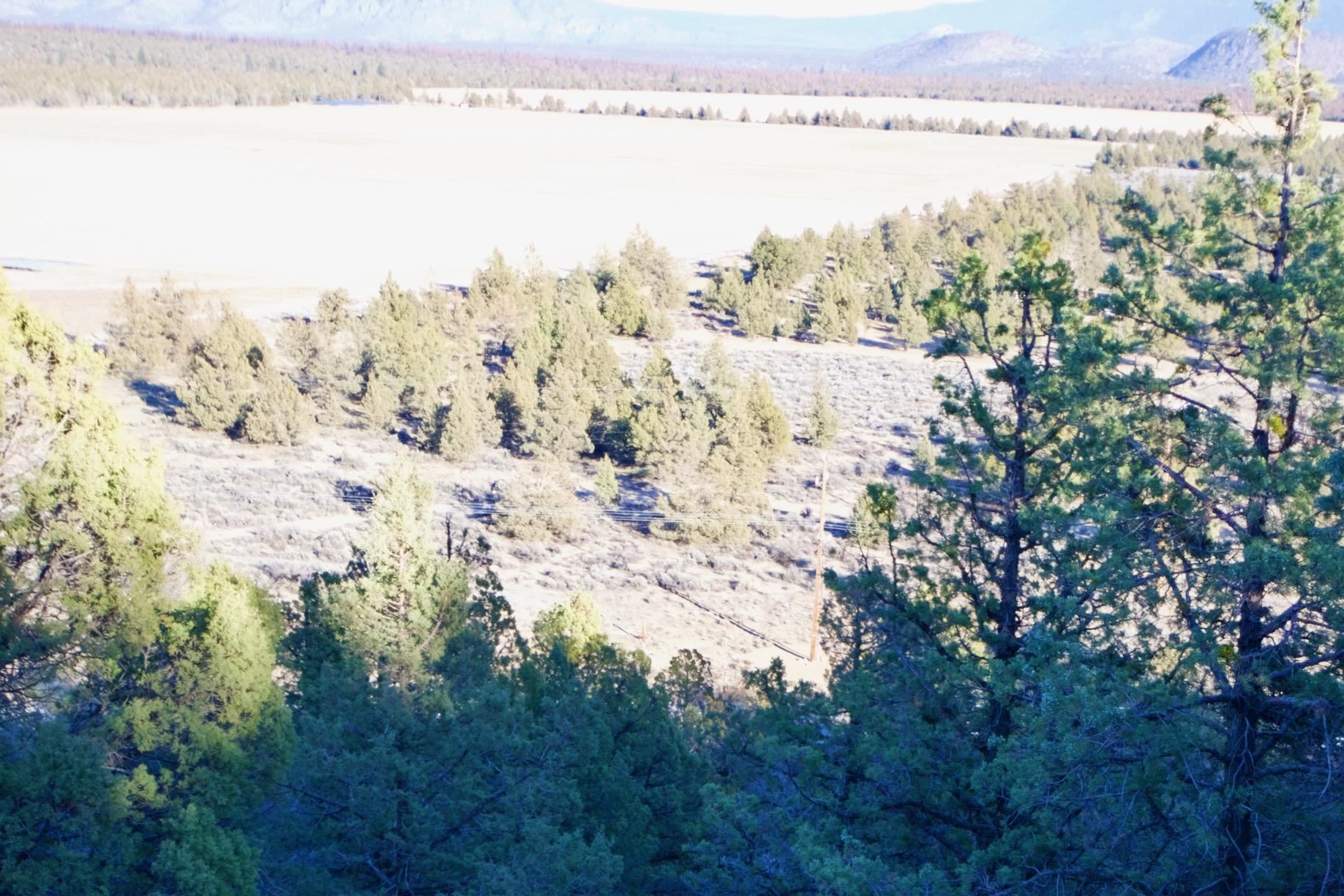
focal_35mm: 49
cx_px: 887
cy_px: 574
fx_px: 1829
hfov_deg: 39.9
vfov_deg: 27.4
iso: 400
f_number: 5.6
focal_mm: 24
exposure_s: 1/250
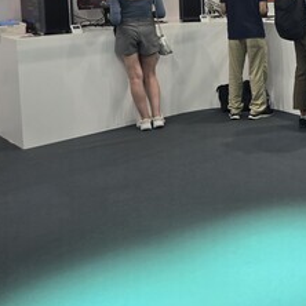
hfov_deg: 26.9
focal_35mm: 55
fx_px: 550
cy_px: 7
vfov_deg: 29.3
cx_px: 383
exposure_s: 1/60
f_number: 1.8
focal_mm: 5.4
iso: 40
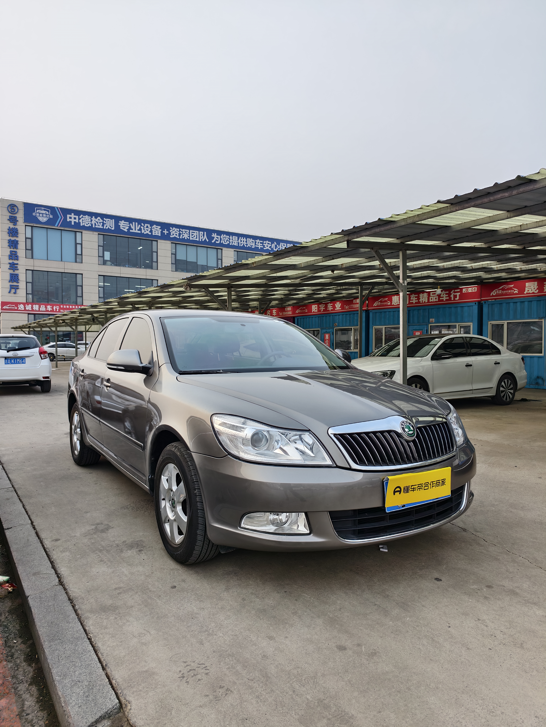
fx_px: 484
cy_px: 364
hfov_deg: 58.9
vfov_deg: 73.9
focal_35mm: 23
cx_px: 273
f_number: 1.57
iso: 71
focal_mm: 5.6
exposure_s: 1/380
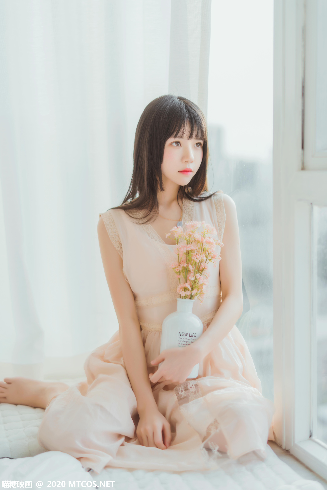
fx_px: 681
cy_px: 245
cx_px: 164
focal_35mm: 50
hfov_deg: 27.0
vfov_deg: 39.6
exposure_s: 1/400
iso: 100
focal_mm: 50
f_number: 1.4
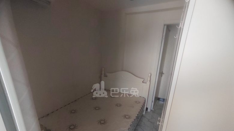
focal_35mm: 18
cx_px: 115
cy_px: 89
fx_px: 112
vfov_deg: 59.4
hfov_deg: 92.7
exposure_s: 1/25
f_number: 2.2
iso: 160
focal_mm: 1.68
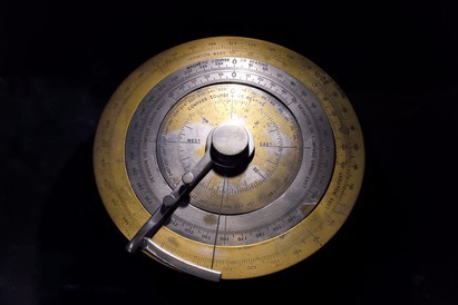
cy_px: 150
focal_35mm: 49
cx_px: 233
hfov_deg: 40.3
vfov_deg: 27.5
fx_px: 623
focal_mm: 48
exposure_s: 1/160
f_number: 10
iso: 1600
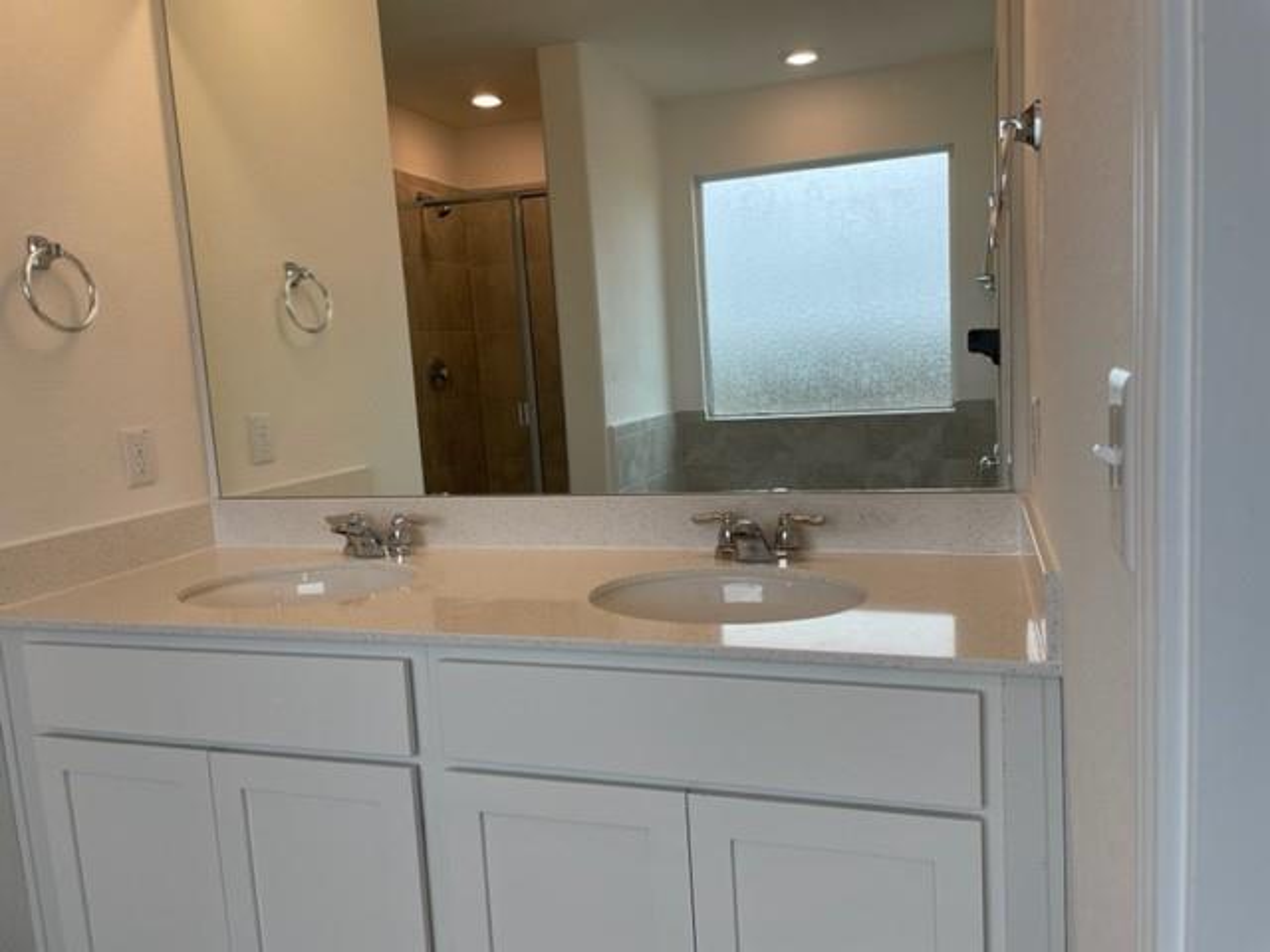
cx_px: 635
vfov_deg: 53.1
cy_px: 476
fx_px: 954
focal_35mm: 26
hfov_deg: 67.3
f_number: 1.6
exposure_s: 1/211
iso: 32
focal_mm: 4.2
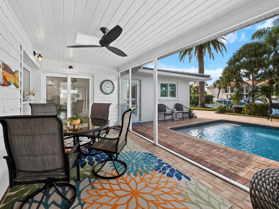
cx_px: 130
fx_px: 121
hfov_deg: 98.0
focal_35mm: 15
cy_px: 100
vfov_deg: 81.7
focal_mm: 7
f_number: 13
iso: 320
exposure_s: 1/6
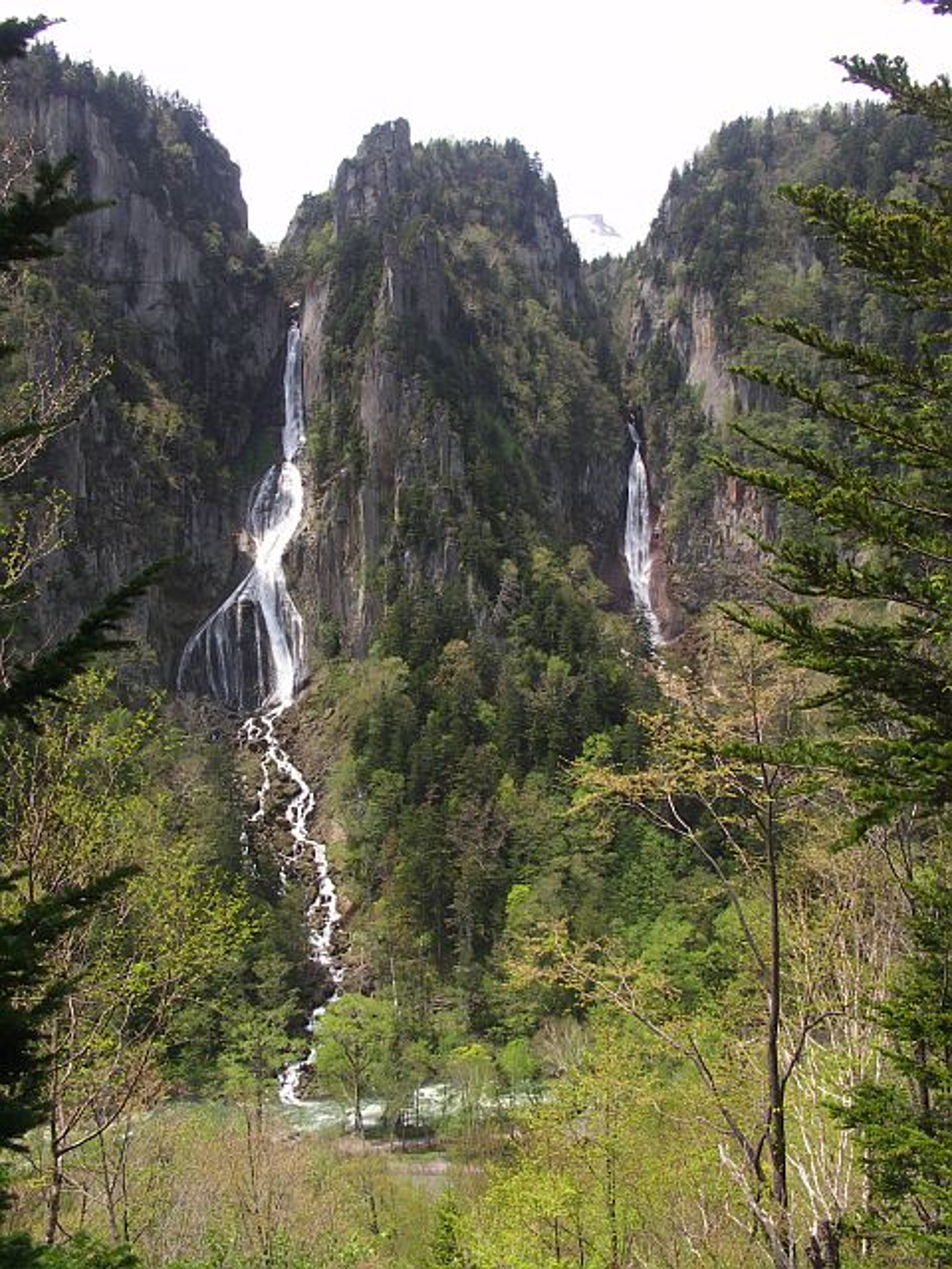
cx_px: 476
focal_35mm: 33
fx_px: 1210
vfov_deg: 55.4
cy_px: 634
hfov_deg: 42.9
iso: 100
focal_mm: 8.7
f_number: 11
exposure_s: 1/60
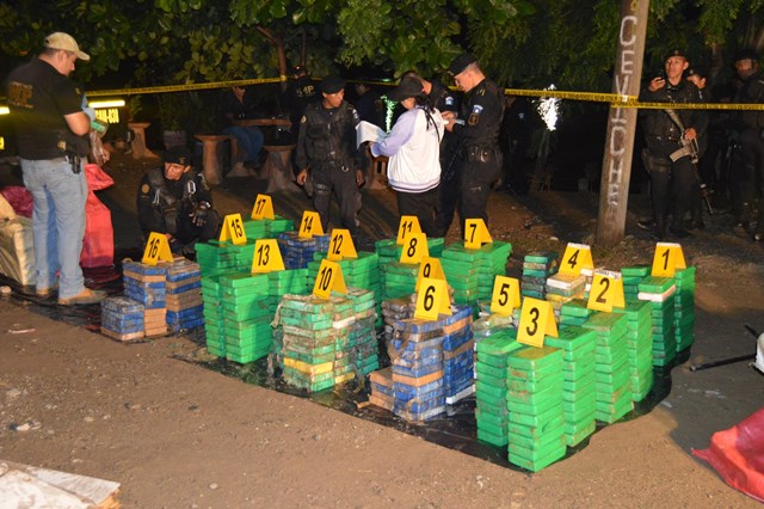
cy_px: 254
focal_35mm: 39
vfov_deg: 34.2
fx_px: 827
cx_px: 382
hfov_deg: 49.6
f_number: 4
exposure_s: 1/60
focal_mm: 26
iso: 2800
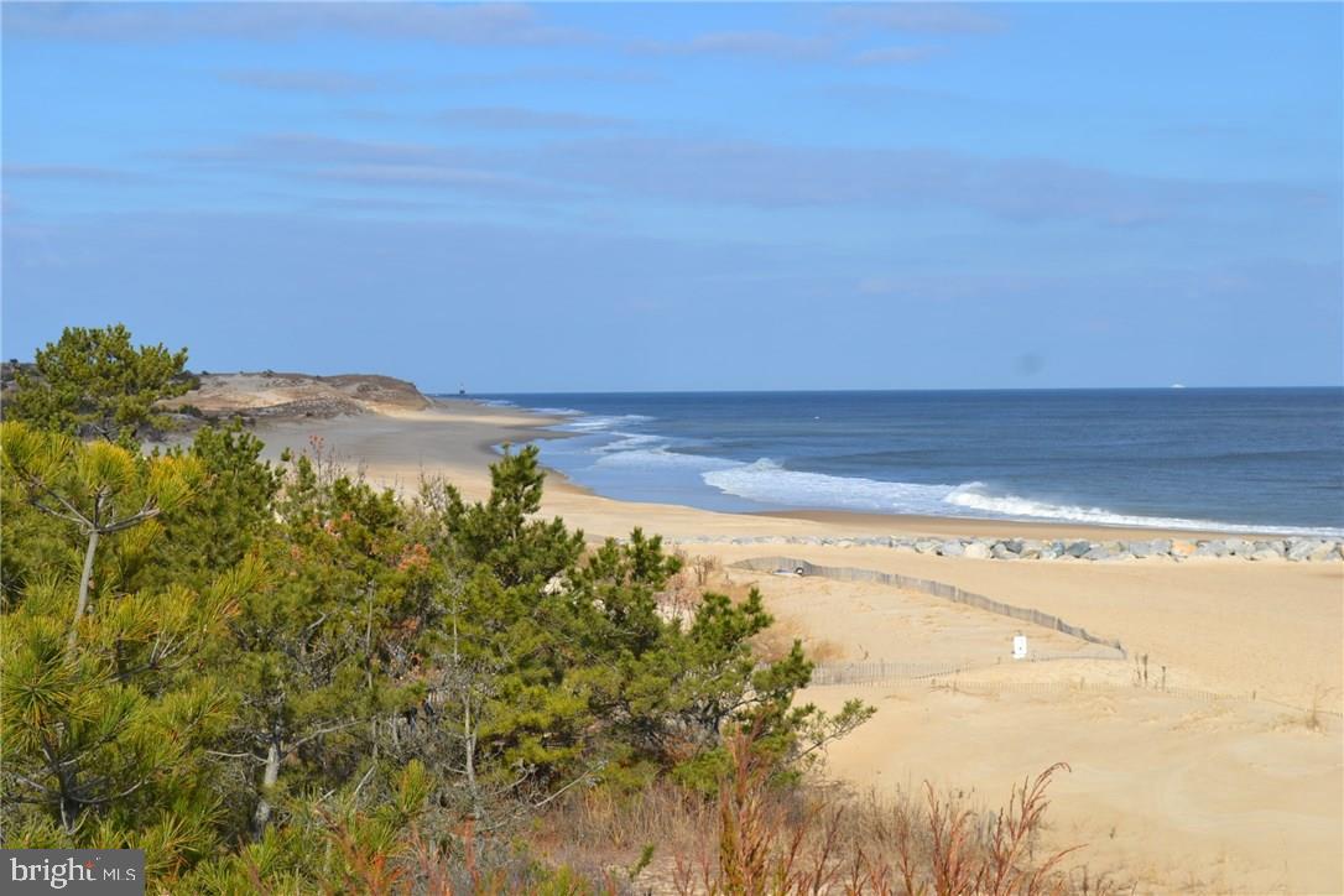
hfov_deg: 28.1
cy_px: 448
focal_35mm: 72
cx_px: 672
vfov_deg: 18.9
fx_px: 2688
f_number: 9
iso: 100
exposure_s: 1/320
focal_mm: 48
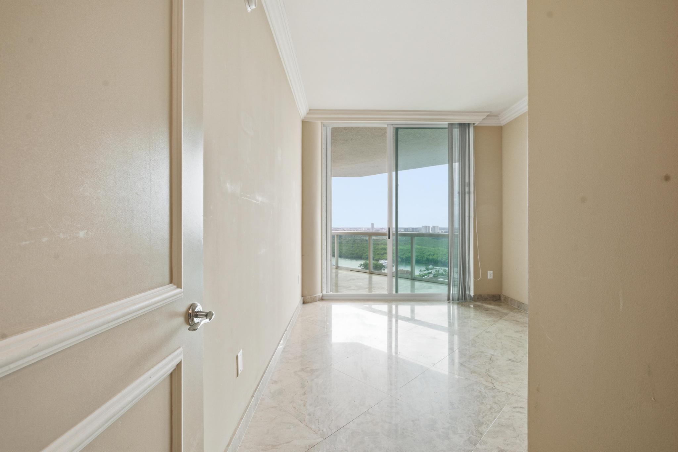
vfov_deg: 73.8
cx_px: 339
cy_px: 226
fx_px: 301
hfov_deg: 96.7
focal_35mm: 16
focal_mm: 16
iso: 200
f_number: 9
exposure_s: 1/250
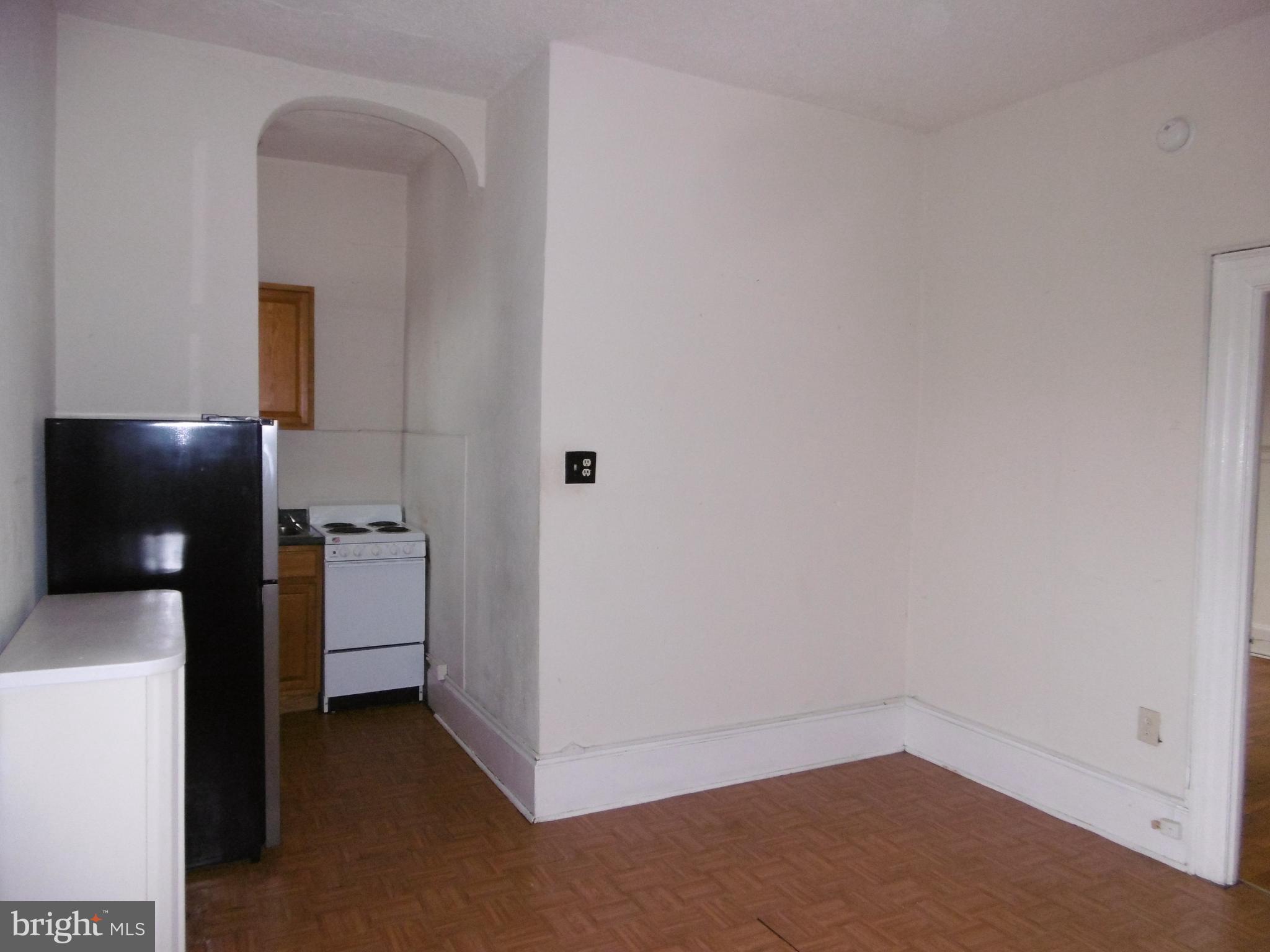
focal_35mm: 24
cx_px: 635
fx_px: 881
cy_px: 476
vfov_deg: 56.8
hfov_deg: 71.6
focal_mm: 4.3
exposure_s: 1/60
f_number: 3.1
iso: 250
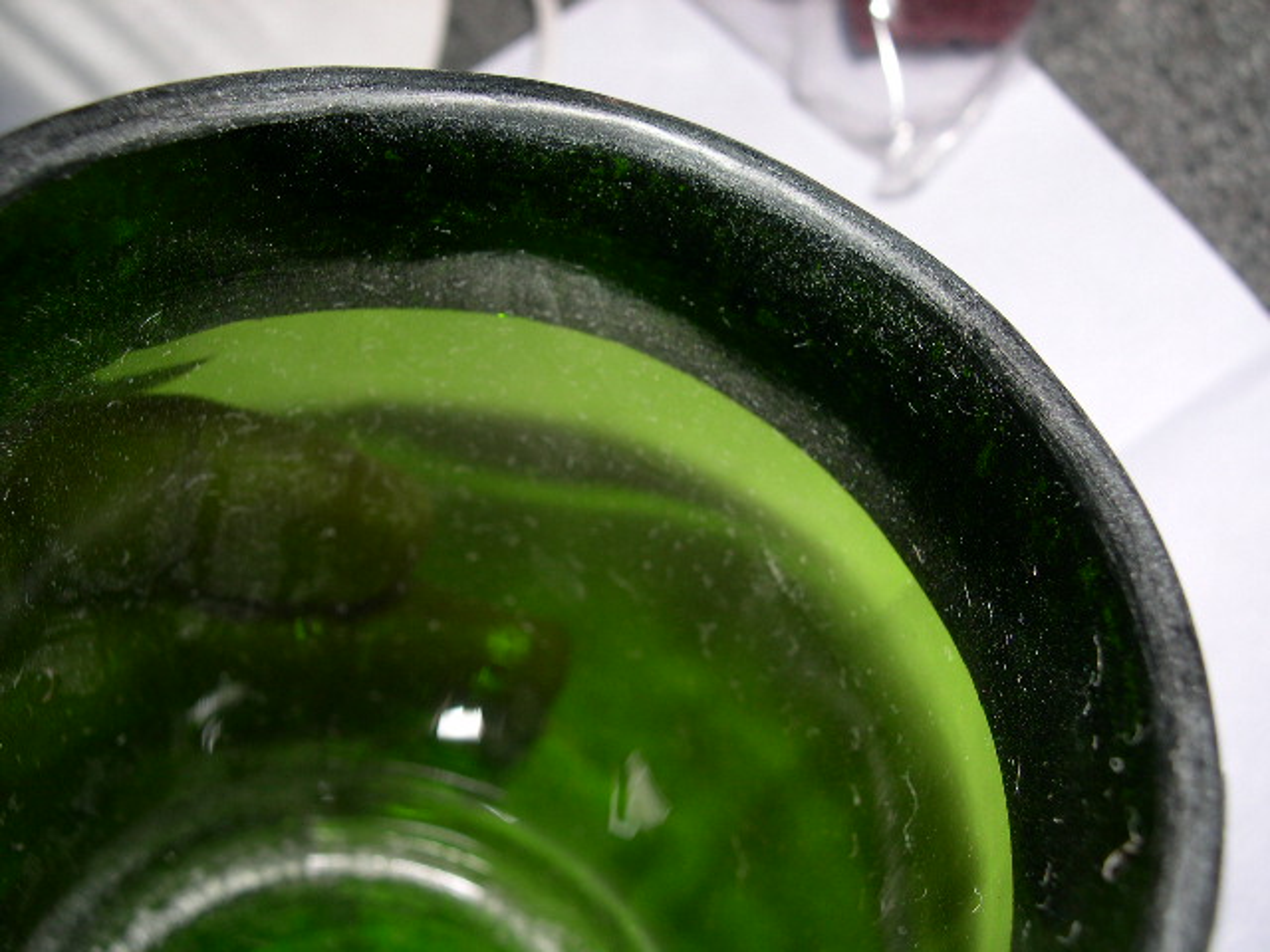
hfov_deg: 49.0
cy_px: 476
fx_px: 1394
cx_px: 635
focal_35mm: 38
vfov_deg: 37.7
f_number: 7.6
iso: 100
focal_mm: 8
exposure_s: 1/60
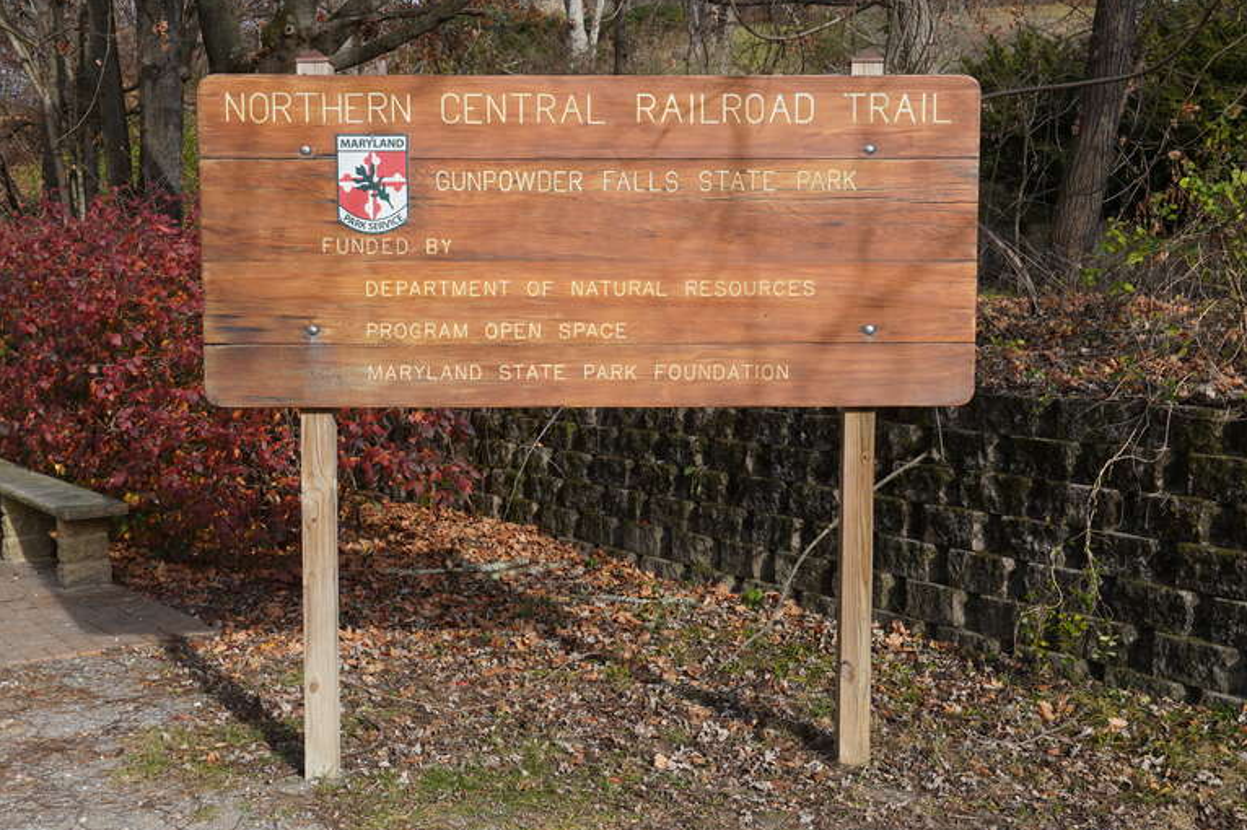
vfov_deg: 28.6
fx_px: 1627
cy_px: 416
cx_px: 597
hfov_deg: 41.9
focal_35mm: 47
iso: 100
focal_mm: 30
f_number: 8
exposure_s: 1/160
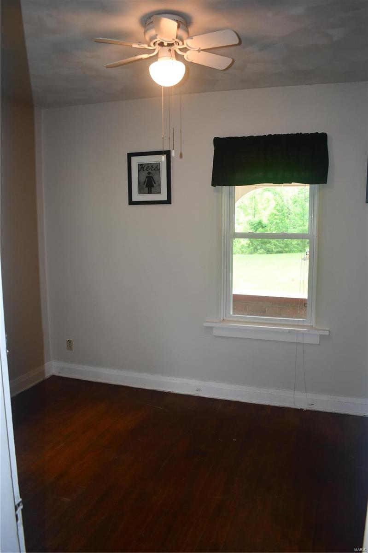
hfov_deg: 47.9
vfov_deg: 67.4
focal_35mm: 27
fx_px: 414
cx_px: 184
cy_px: 276
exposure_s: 1/80
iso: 400
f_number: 3.5
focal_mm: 18
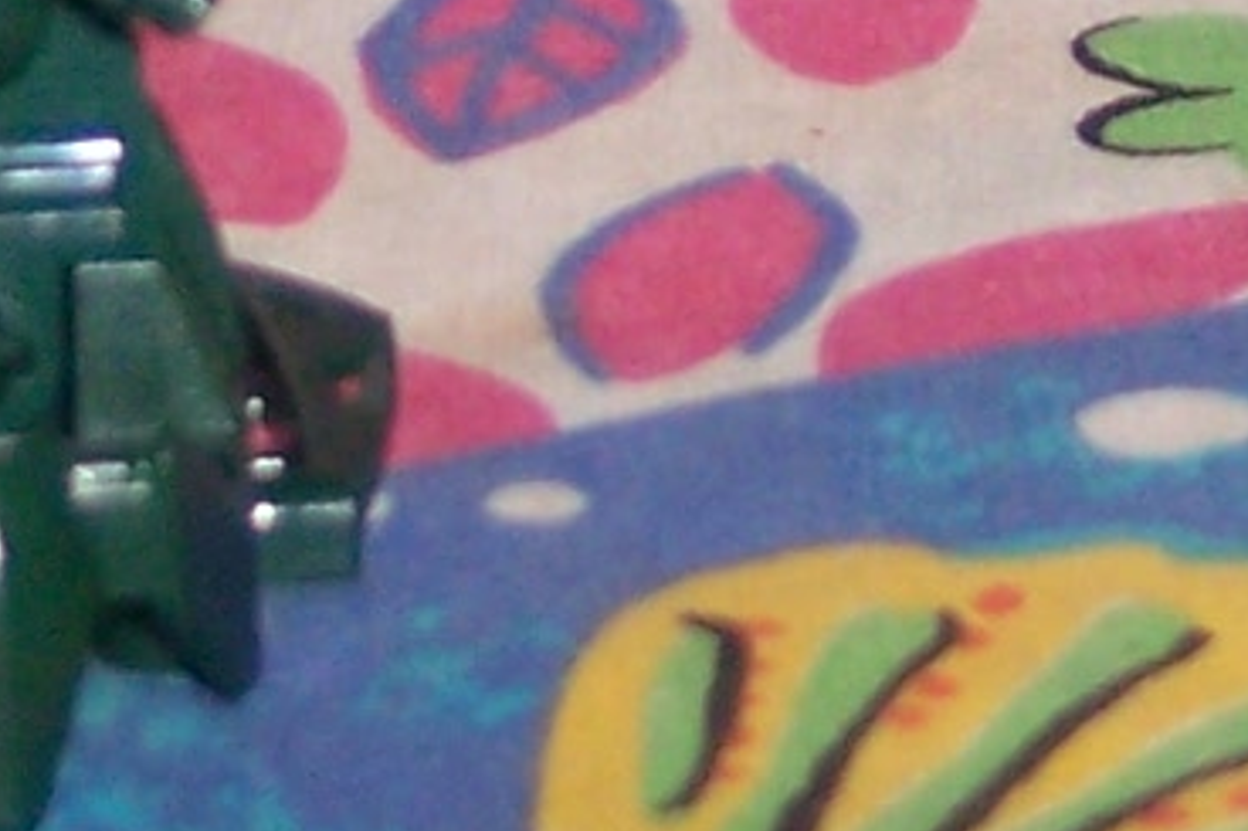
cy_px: -1421
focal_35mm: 254
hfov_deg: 8.1
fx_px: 8801
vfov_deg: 5.2
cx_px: 1228
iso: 140
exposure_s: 1/60
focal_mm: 8
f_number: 2.8
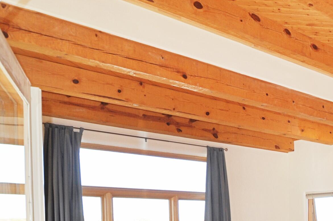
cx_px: 413
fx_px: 391
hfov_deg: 35.0
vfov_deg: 28.9
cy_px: 236
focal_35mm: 42
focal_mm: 11
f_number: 4.5
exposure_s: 1/200
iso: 200
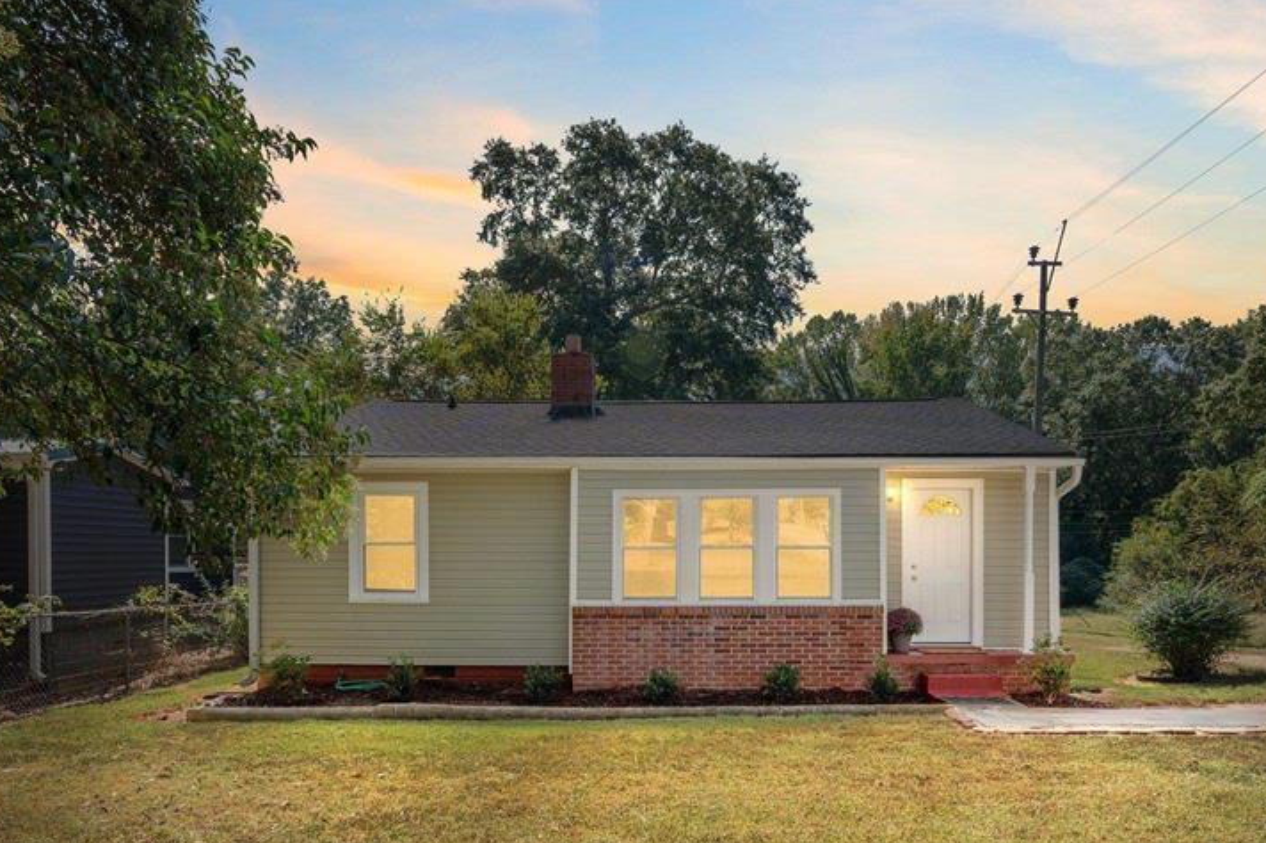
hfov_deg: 76.0
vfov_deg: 53.8
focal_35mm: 23
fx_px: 808
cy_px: 574
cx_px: 686
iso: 250
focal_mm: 16
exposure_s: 1/400
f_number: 9
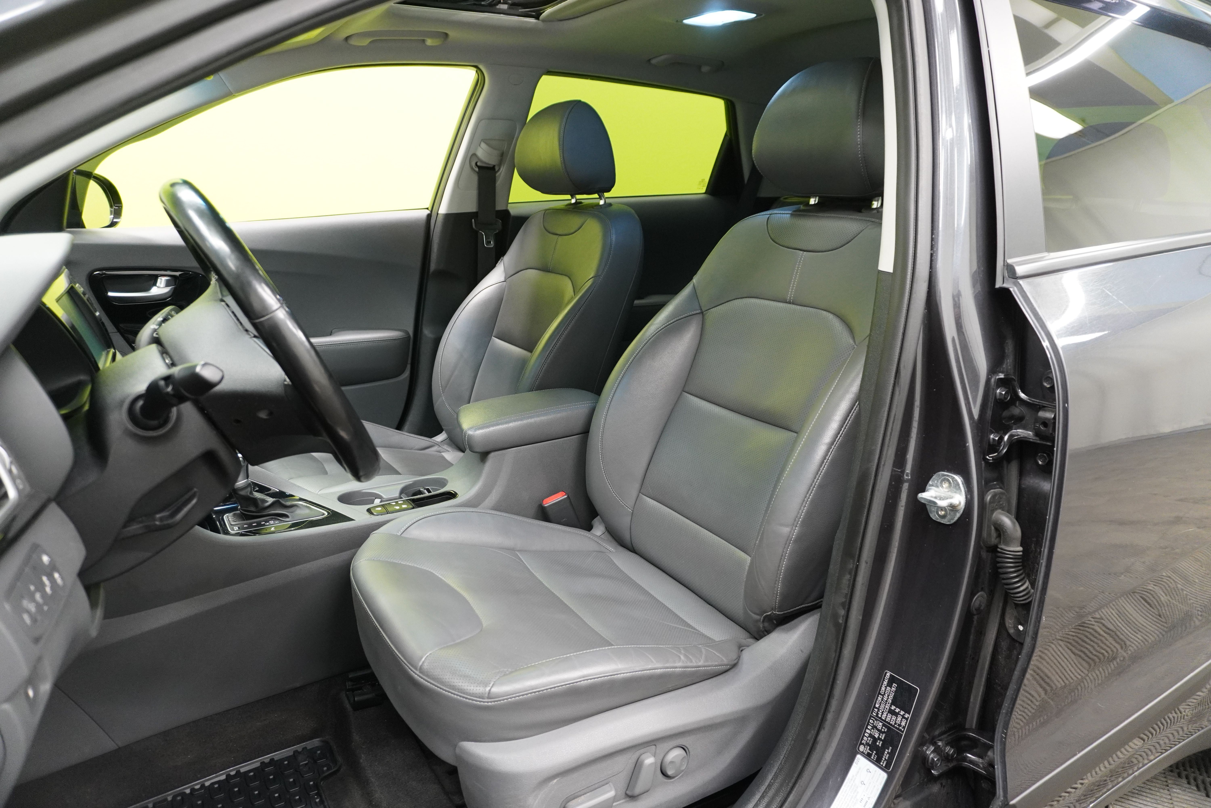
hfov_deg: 73.7
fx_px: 807
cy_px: 404
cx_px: 606
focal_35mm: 24
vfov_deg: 53.1
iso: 1250
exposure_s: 1/30
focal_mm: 16
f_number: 3.5
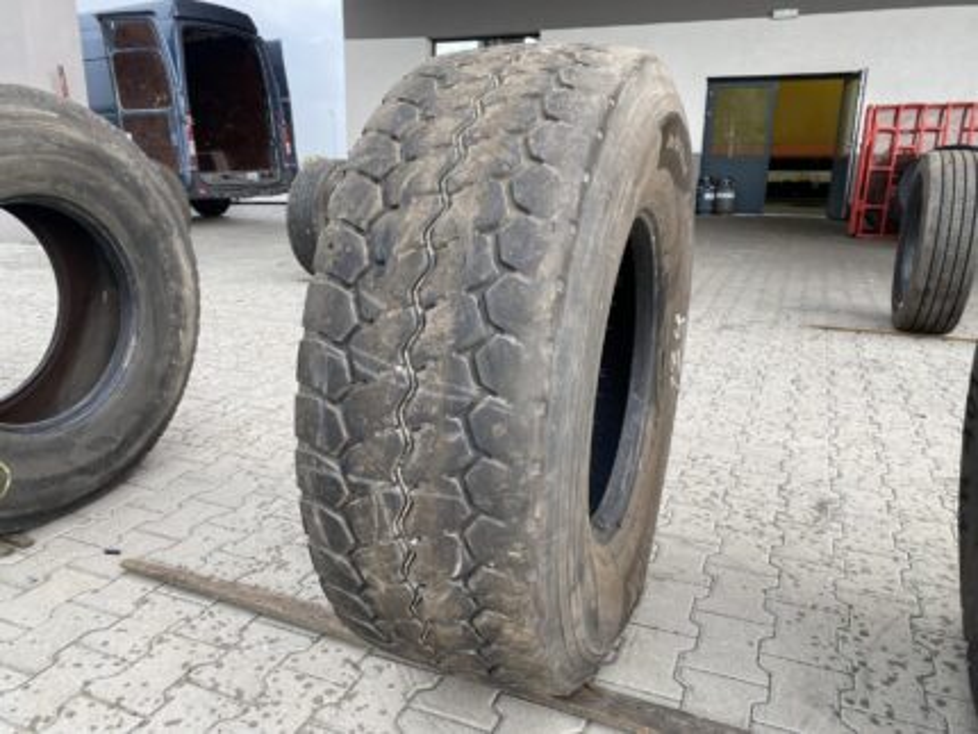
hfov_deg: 67.3
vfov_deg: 53.1
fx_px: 735
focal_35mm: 26
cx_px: 489
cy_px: 367
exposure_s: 1/122
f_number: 1.8
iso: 32
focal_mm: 4.25
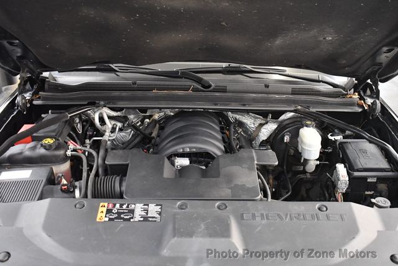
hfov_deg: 53.1
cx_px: 199
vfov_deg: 36.9
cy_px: 133
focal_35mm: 36
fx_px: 398
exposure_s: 1/125
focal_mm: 18
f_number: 3.5
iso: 3200
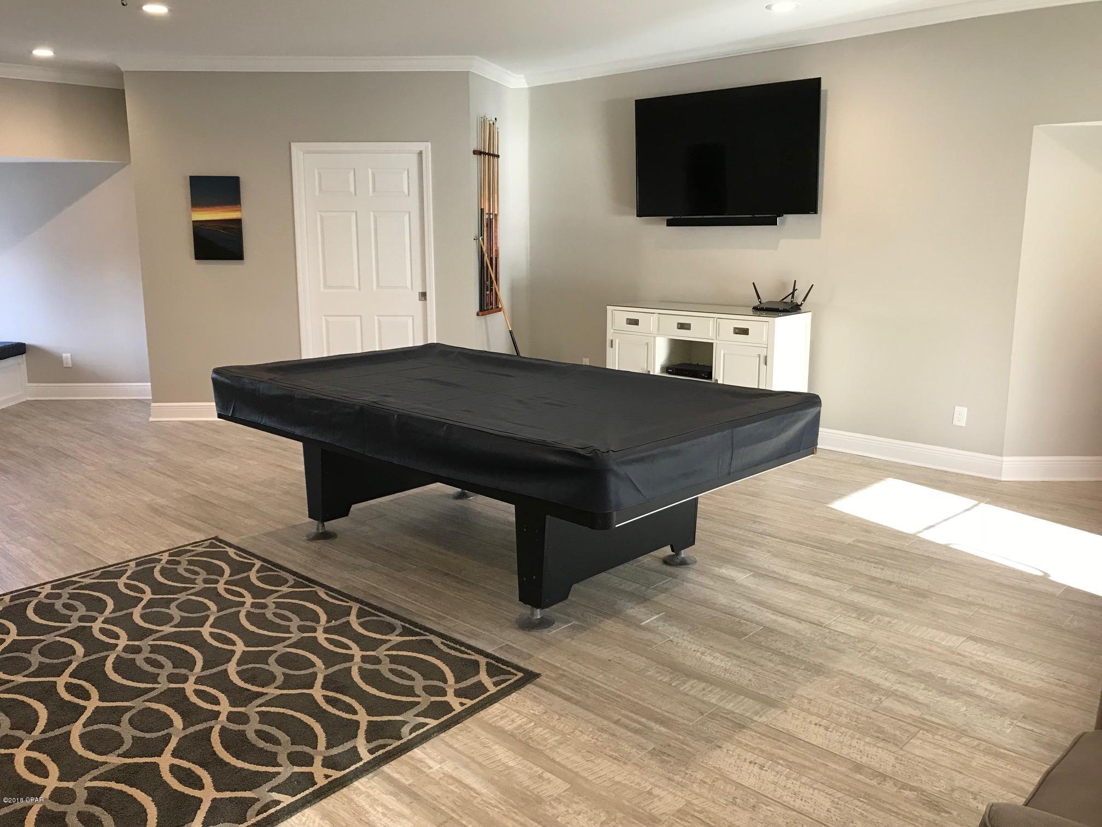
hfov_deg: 63.4
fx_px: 891
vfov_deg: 49.7
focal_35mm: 28
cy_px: 414
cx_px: 551
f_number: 1.8
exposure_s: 1/30
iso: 32
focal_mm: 3.99
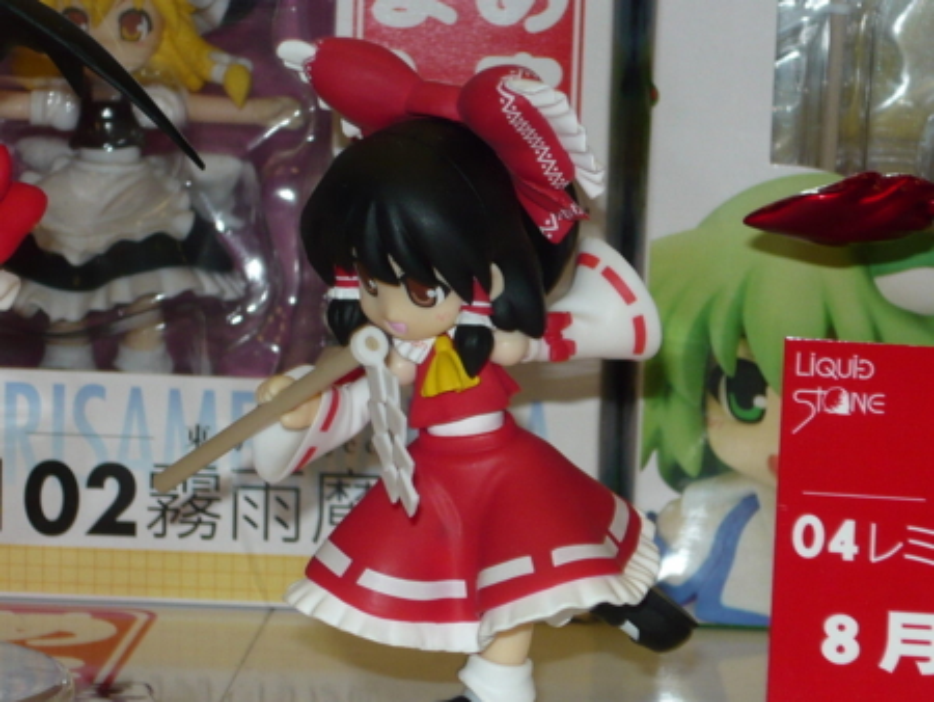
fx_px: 3806
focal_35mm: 141
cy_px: 351
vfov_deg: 10.5
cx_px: 467
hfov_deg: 14.0
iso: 100
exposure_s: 1/50
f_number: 4.6
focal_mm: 14.6
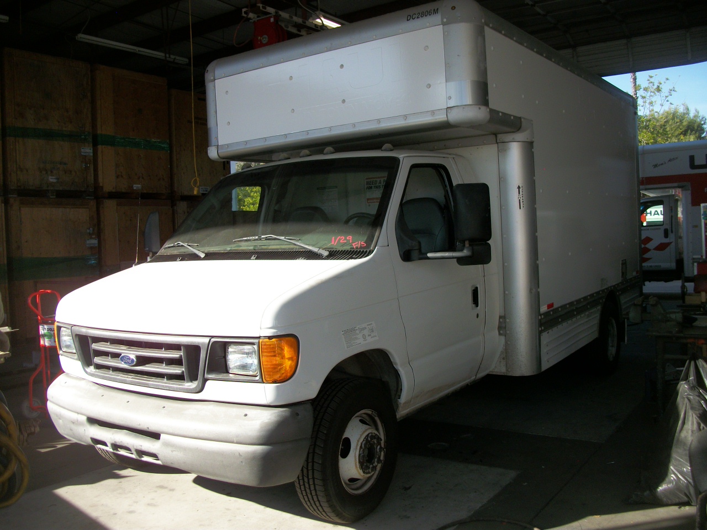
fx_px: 654
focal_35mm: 32
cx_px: 354
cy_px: 265
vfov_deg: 44.2
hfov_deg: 56.8
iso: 80
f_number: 2.9
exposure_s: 1/500
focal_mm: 5.7
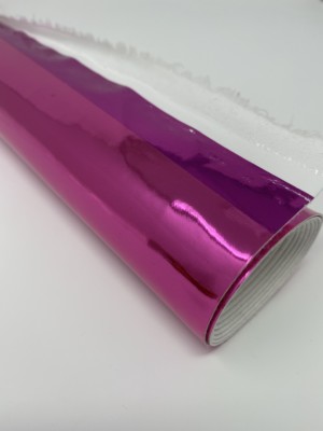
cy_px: 216
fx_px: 323
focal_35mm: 26
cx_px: 162
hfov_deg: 53.1
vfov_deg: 67.3
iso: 32
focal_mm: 4.25
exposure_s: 1/307
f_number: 1.8
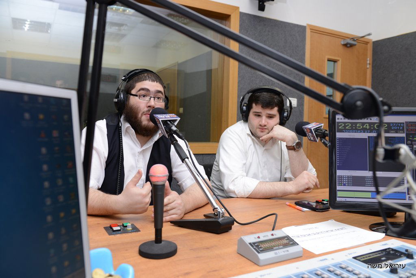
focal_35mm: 29
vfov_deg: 45.0
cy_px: 139
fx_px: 335
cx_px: 208
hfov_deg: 63.6
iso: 400
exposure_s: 1/100
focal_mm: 29
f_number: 5
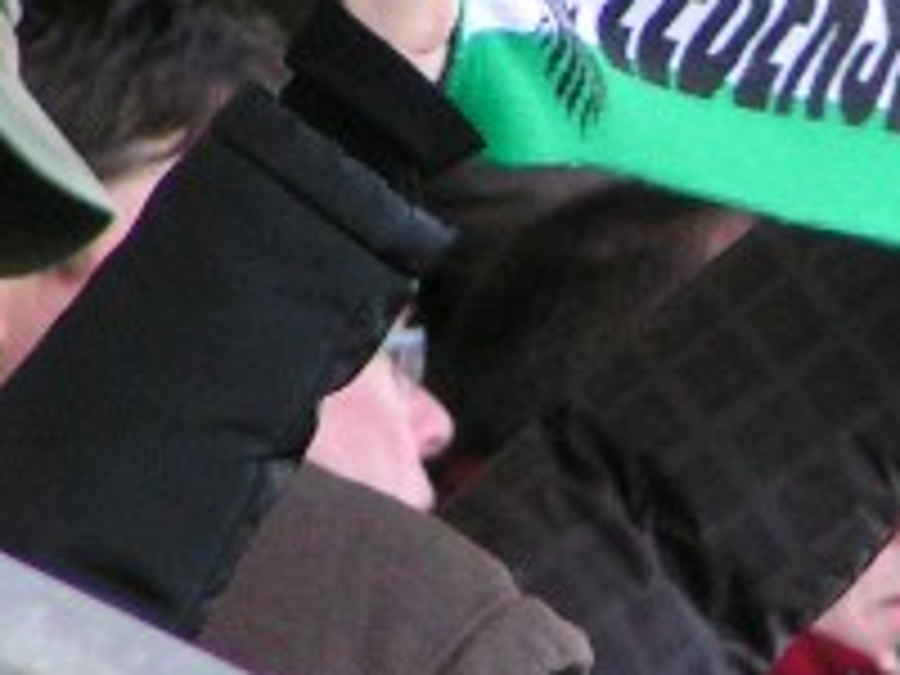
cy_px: 315
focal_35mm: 1418
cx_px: 716
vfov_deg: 1.0
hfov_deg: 1.4
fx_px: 36867
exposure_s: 1/160
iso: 200
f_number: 3.5
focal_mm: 54.2
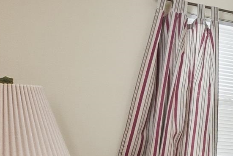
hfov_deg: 20.9
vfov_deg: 19.1
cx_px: 414
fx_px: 440
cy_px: 176
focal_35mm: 68
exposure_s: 1/1250
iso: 800
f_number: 4
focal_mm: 10
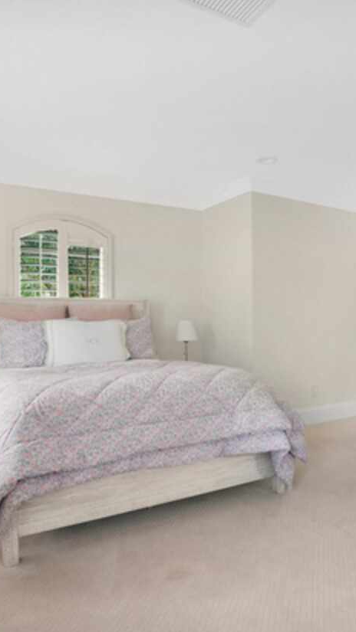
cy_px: 326
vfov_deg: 71.9
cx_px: 249
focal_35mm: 26
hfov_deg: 43.5
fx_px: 436
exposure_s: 1/30
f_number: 7.1
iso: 5000
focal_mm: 16
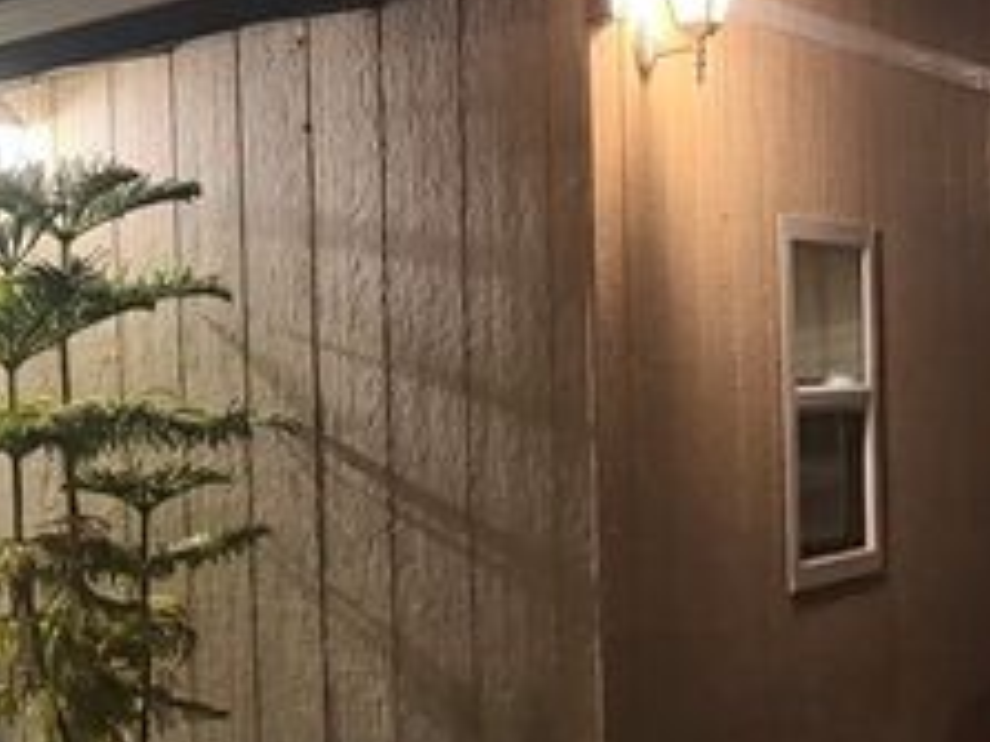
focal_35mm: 64
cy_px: 491
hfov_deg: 27.5
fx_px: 1829
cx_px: -120
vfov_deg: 22.8
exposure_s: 1/40
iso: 800
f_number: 1.78
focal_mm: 6.76
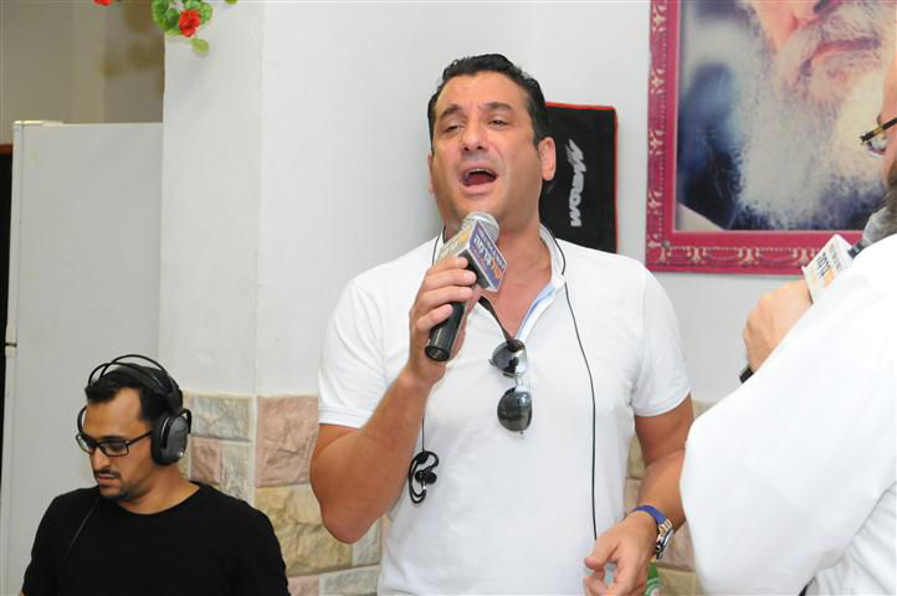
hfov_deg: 24.6
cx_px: 448
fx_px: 2054
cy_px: 298
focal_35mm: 82
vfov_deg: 16.5
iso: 1600
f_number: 6.3
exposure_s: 1/125
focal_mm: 55
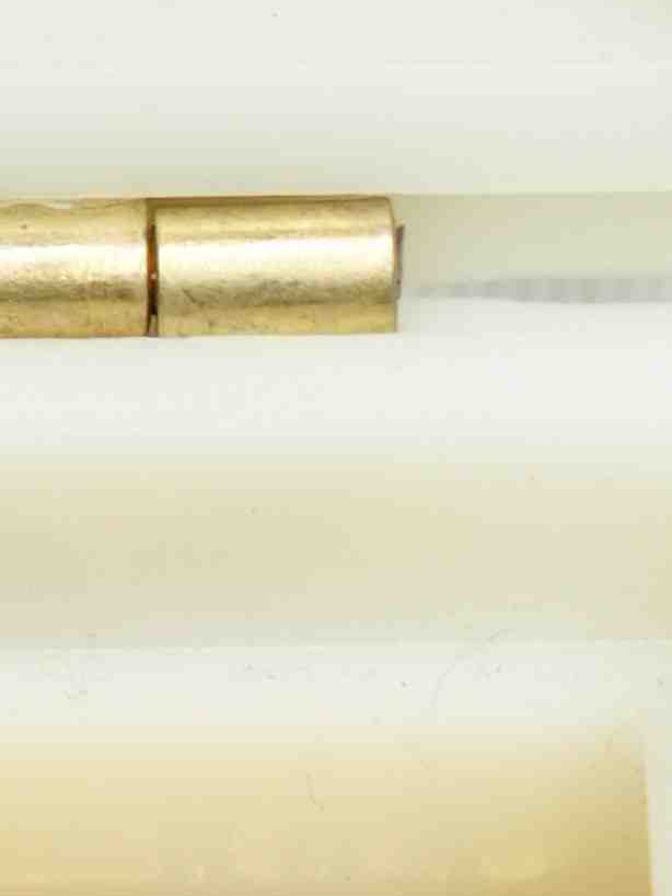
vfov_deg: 2.3
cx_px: -700
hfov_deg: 1.7
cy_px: 43
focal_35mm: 864
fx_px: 22370
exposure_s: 1/60
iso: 320
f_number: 5.6
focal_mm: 105
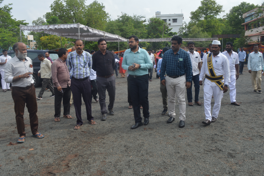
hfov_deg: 59.5
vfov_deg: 41.6
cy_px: 88
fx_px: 231
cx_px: 132
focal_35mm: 32
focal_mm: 21
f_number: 8
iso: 100
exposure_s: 1/250
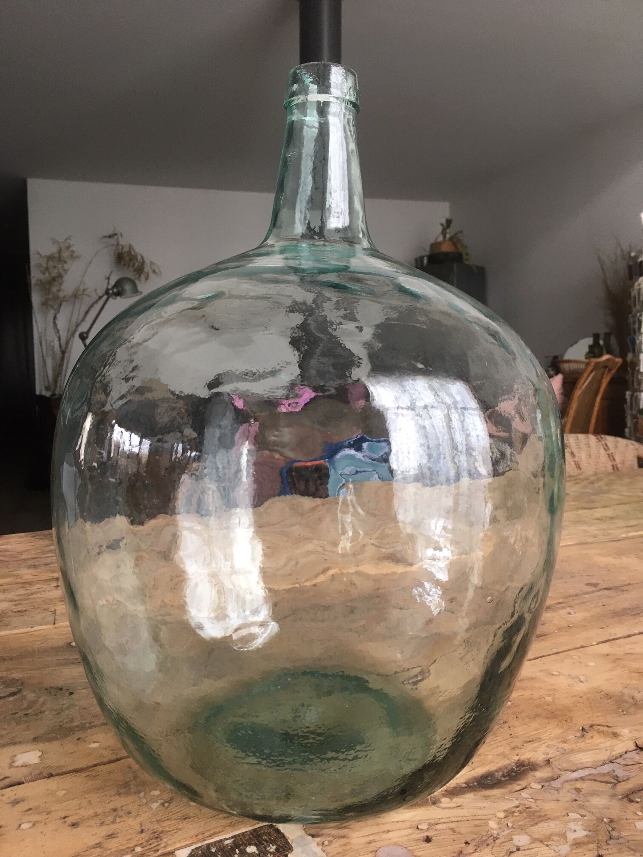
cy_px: 428
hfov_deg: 48.2
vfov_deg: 61.7
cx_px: 322
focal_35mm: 29
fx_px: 718
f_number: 2.2
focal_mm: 4.15
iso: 100
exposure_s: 1/33
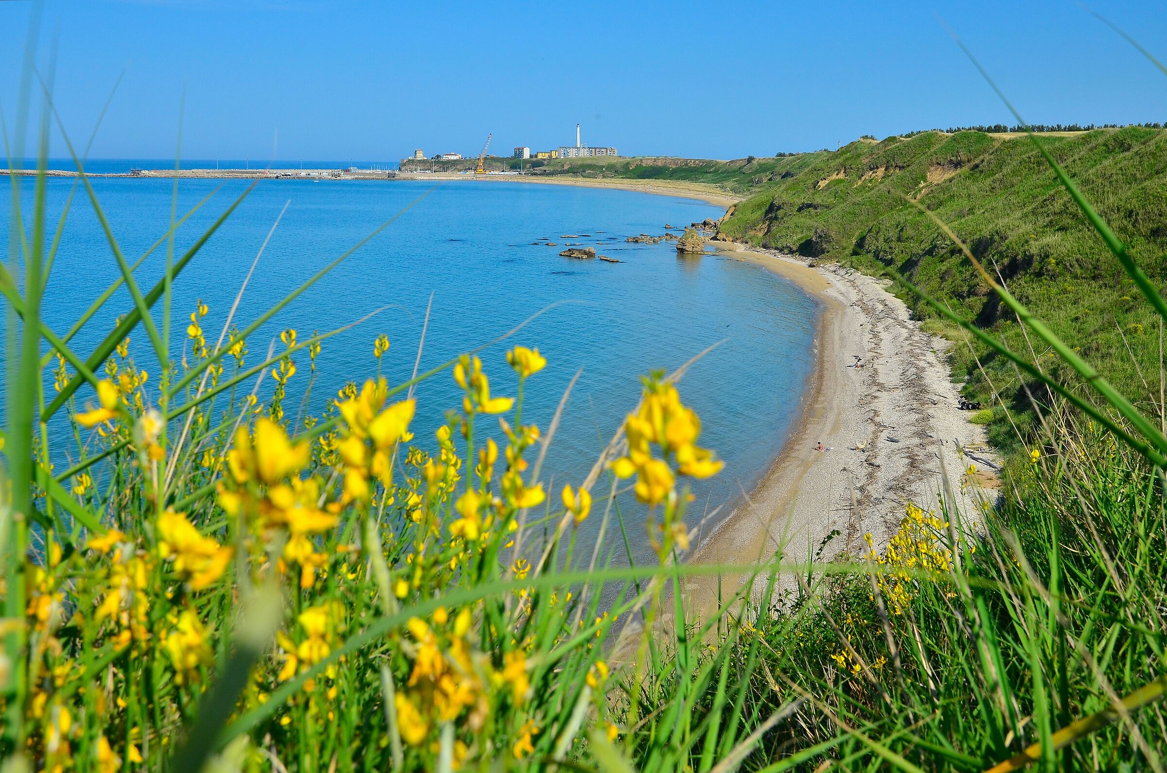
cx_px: 584
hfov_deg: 46.5
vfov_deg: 31.8
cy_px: 386
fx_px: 1359
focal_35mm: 42
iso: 250
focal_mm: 28
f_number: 8
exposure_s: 1/1250
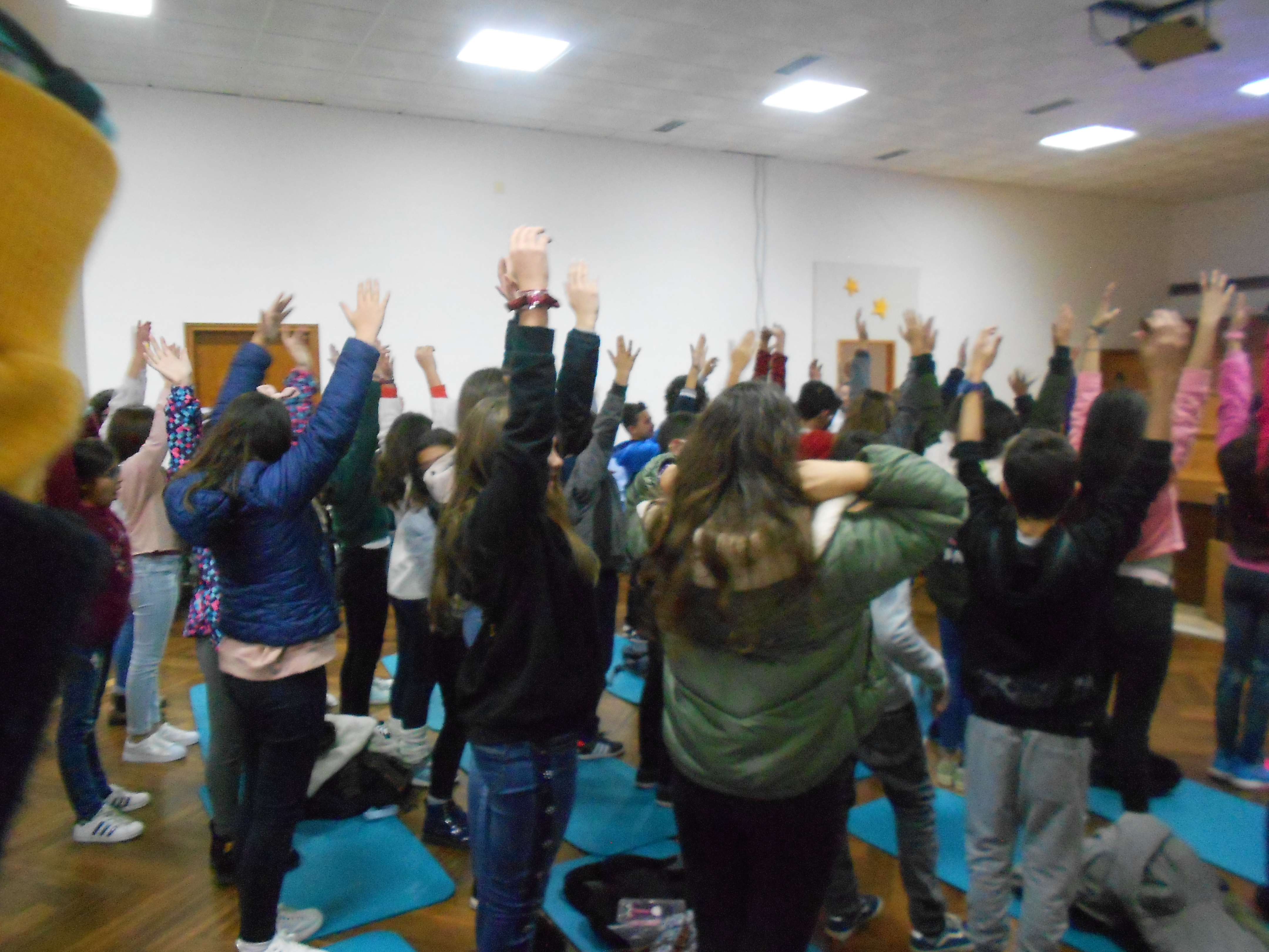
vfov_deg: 53.1
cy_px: 476
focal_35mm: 26
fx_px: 953
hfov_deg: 67.3
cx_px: 634
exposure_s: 1/20
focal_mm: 4.6
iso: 800
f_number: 3.2
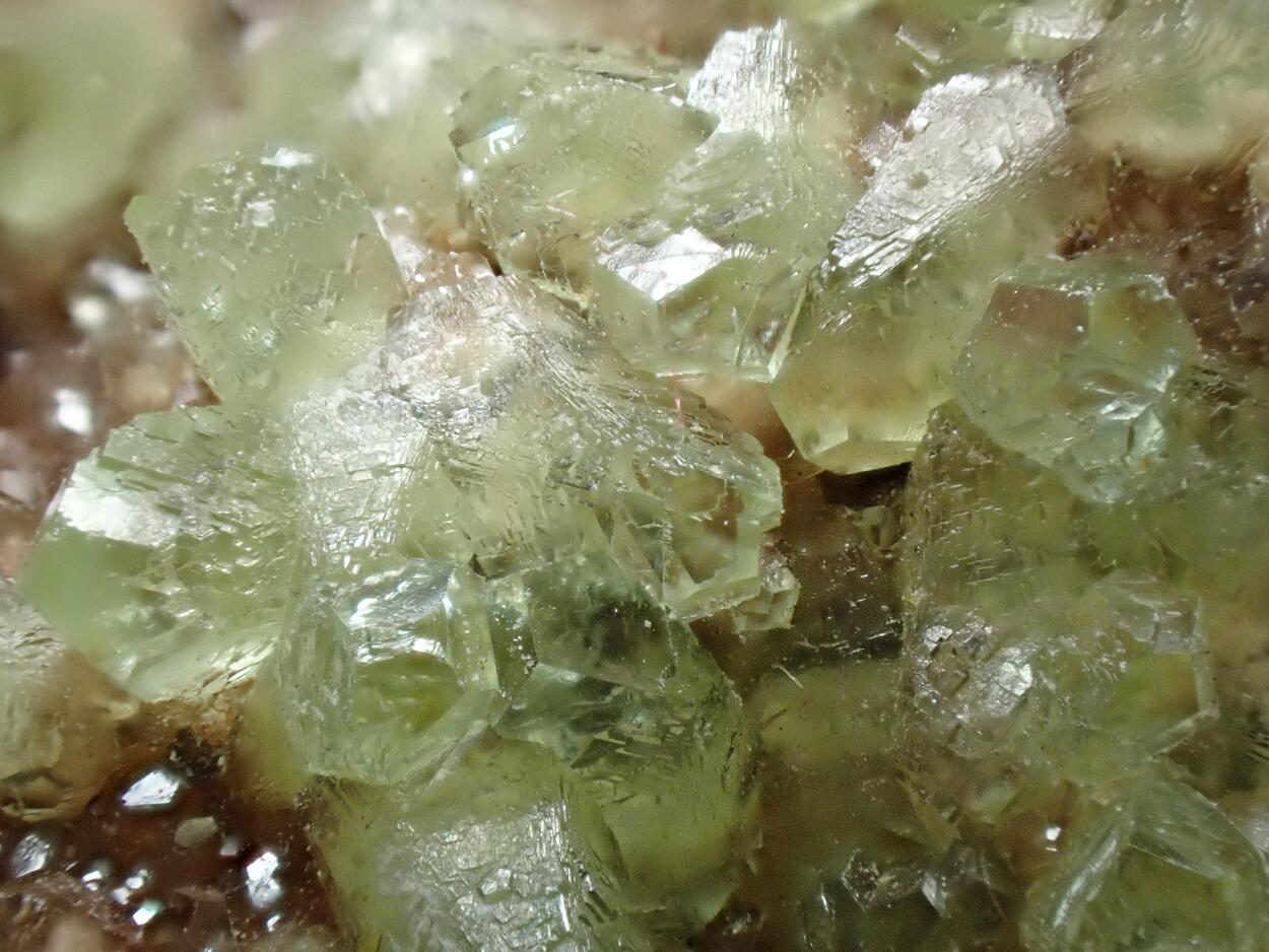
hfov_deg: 19.6
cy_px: 476
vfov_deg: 14.8
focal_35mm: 100
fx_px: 3667
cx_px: 634
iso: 500
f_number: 6.3
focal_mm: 18
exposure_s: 1/400
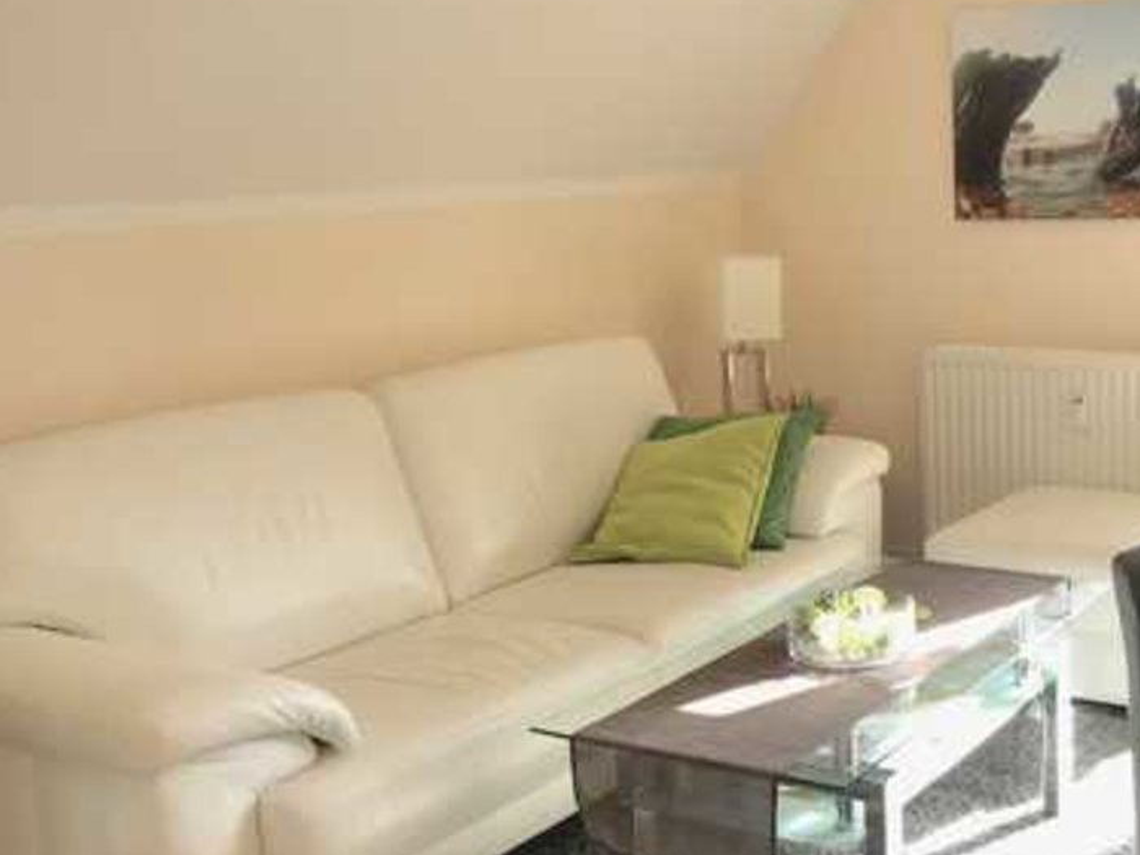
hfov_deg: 38.2
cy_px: 396
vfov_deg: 30.3
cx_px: 912
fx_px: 1581
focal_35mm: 48
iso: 20
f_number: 1.8
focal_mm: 3.99
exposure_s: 1/108
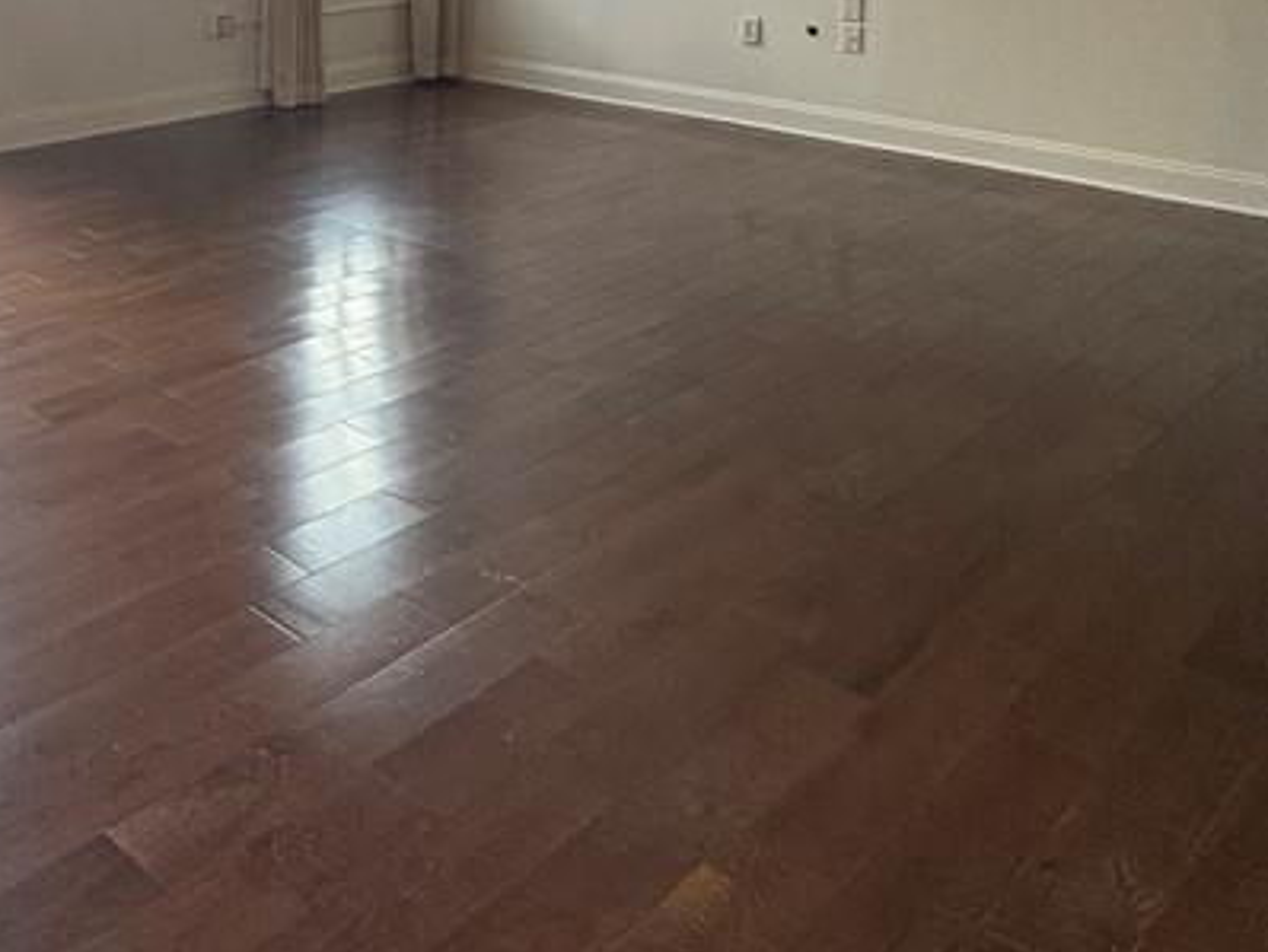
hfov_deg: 44.2
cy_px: -60
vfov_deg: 34.9
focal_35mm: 36
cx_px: 16
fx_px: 1319
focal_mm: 2.22
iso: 100
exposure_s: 1/120
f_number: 2.2
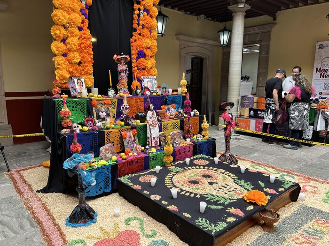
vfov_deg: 53.1
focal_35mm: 26
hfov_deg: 67.3
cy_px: 123
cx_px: 164
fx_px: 247
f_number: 1.5
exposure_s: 1/132
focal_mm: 5.7
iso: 32
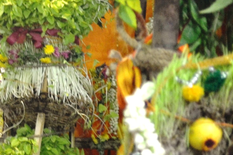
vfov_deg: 4.7
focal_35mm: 289
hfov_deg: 6.9
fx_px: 1870
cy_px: 0
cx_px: -186
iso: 800
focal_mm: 48
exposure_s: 1/40
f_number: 5.6
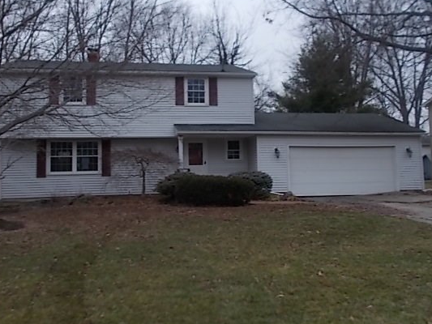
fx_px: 449
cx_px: 196
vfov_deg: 39.6
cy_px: 137
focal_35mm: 36
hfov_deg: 51.3
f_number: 3.4
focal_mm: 5.3
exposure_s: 1/50
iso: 80
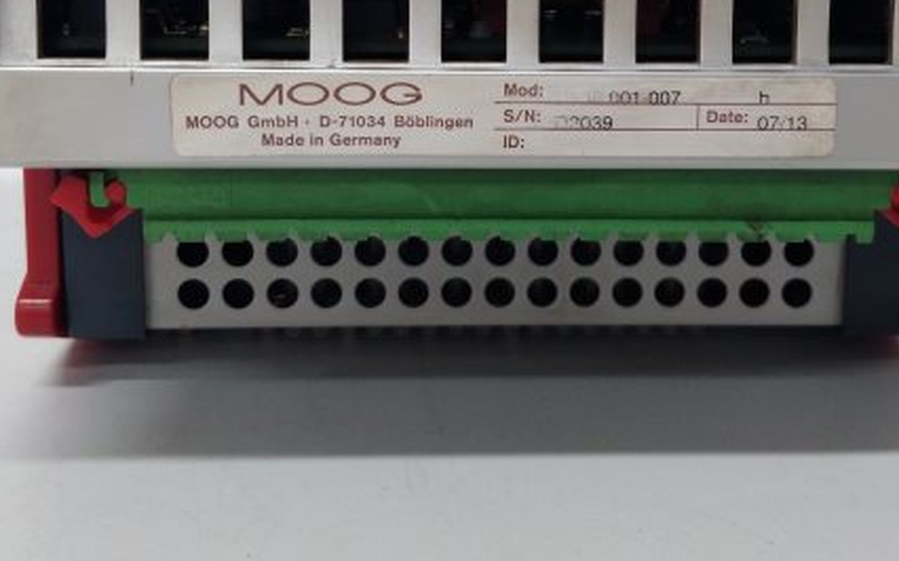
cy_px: 102
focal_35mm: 47
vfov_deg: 26.8
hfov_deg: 42.6
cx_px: 513
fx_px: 1151
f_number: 2
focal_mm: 3.79
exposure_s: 1/33
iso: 205
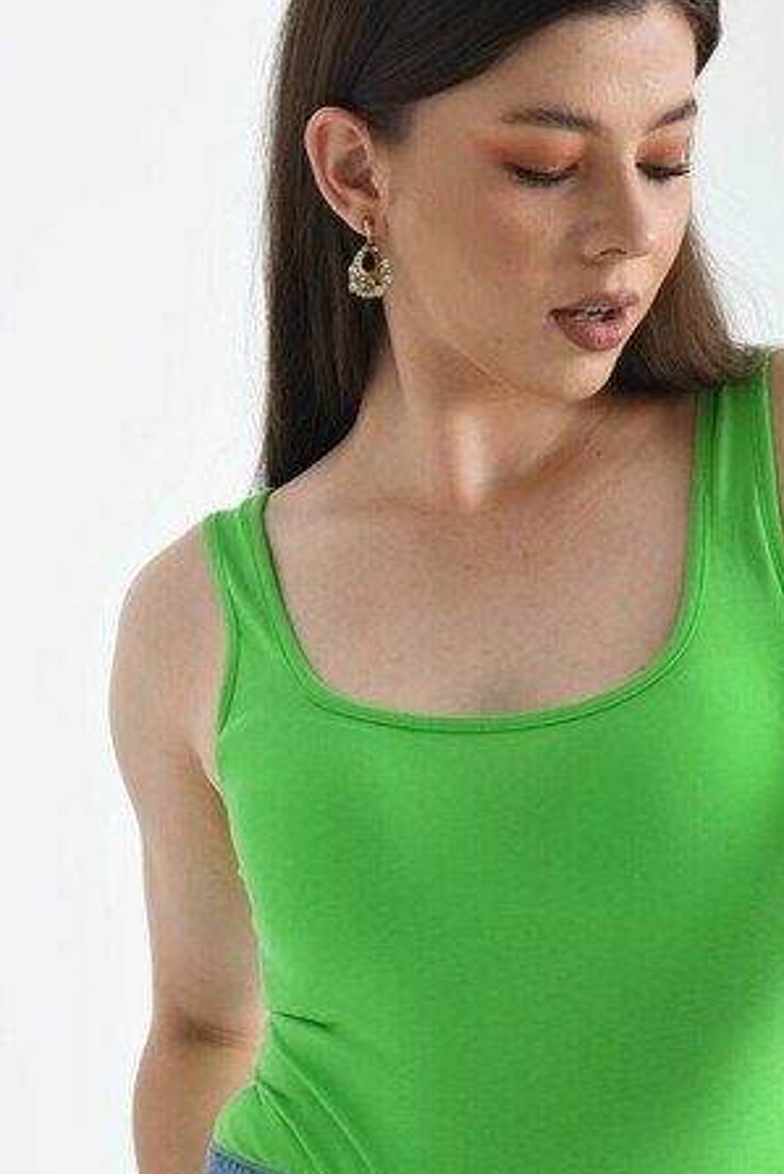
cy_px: 812
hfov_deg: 14.8
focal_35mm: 92
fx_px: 3003
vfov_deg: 22.0
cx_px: 587
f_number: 6.3
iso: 100
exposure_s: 1/125
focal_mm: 55
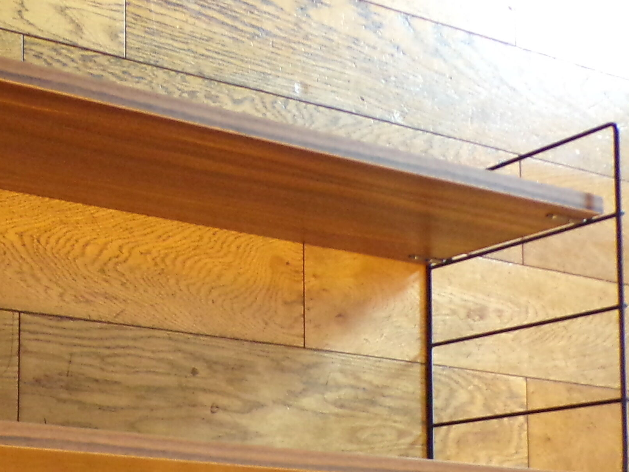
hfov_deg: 26.7
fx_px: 1254
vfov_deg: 20.8
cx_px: 11
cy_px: 443
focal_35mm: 69
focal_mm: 4.3
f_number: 3
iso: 406
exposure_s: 1/17
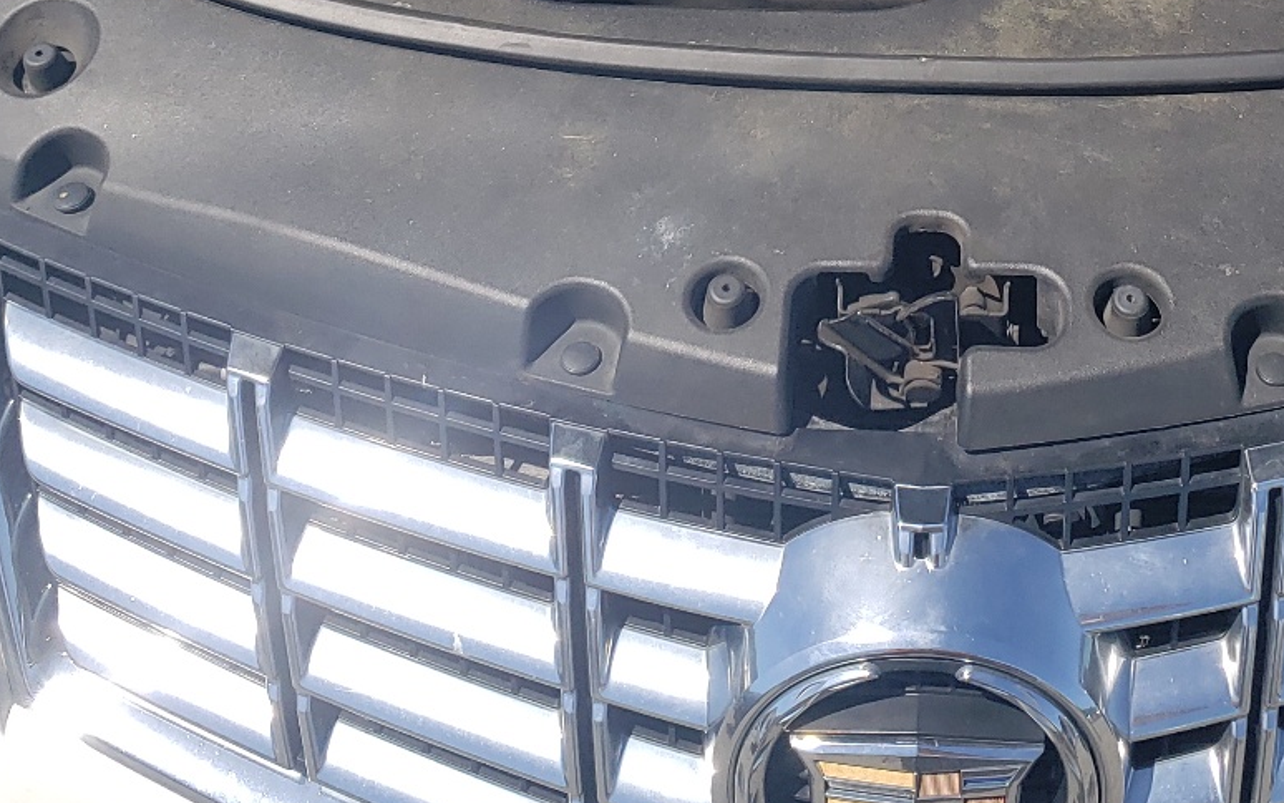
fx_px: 1995
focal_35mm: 57
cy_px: -118
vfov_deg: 21.4
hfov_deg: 35.0
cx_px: 939
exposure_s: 1/3333
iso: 50
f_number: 1.5
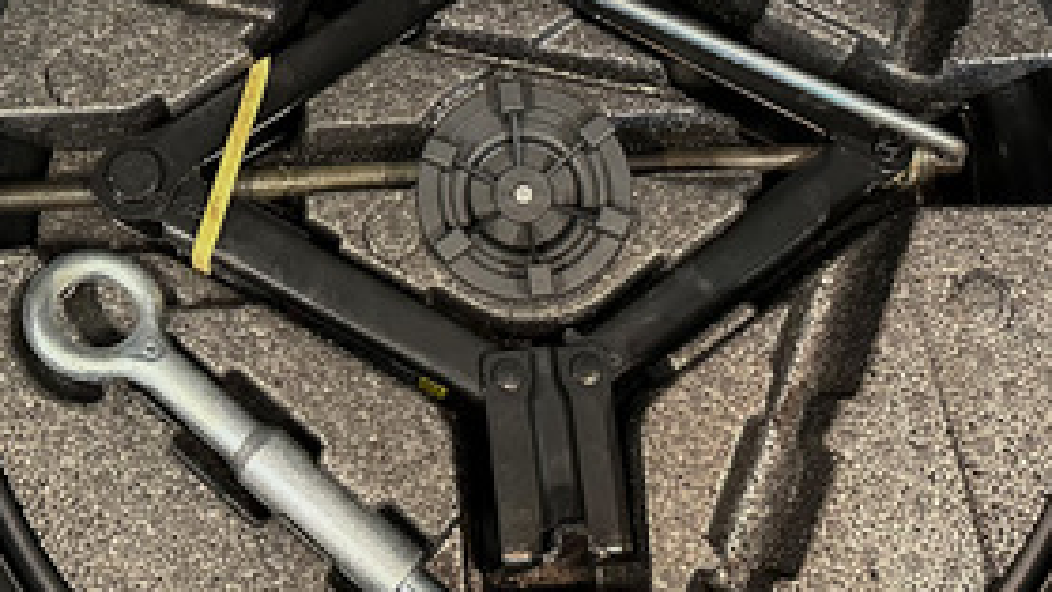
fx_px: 1702
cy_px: -8
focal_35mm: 61
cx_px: 430
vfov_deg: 19.2
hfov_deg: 34.3
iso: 1000
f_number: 1.78
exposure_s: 1/36
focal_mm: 6.86
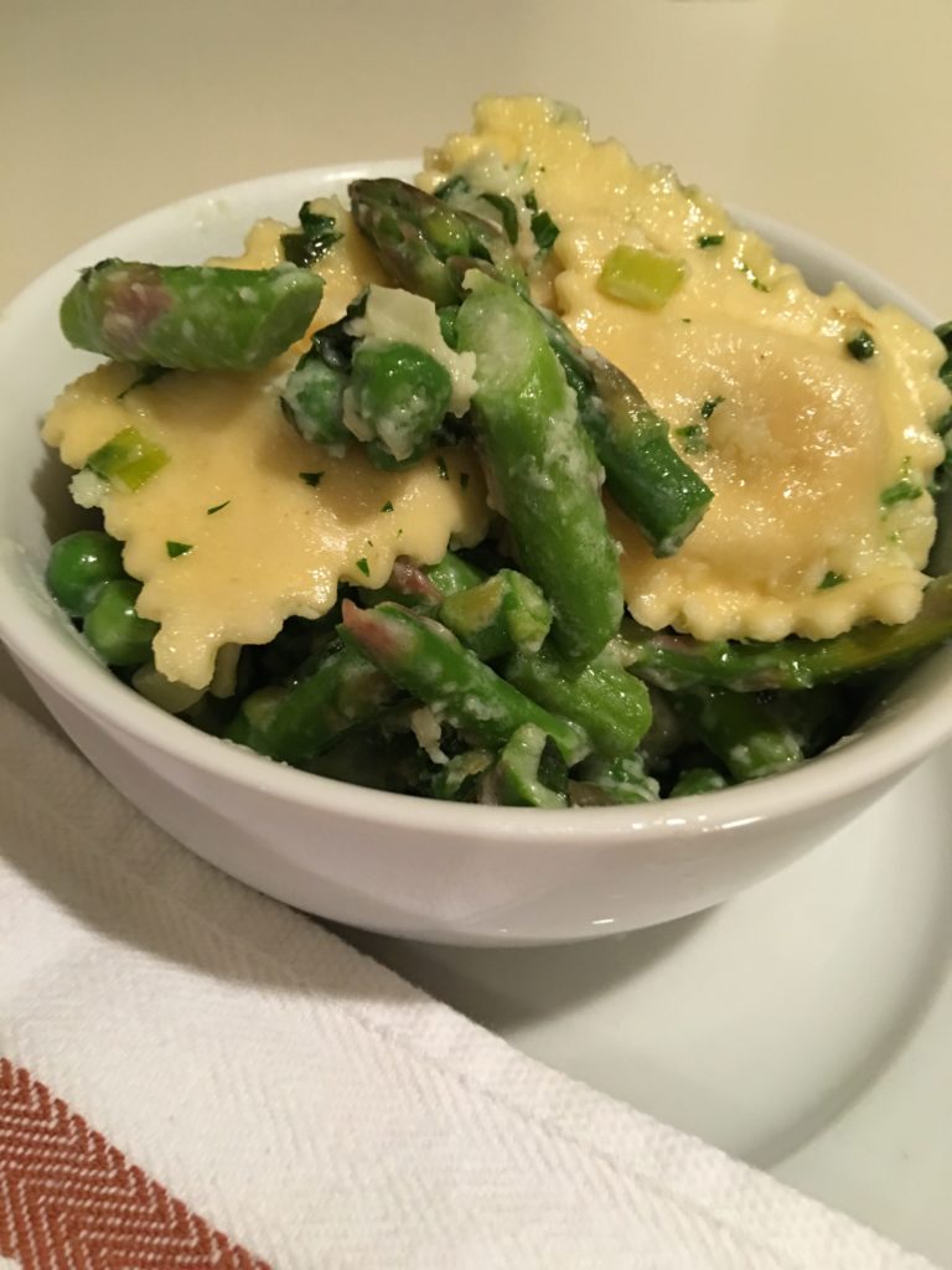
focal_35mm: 29
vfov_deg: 61.7
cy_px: 635
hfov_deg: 48.2
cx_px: 476
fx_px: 1063
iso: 100
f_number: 2.2
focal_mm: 4.15
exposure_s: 1/15
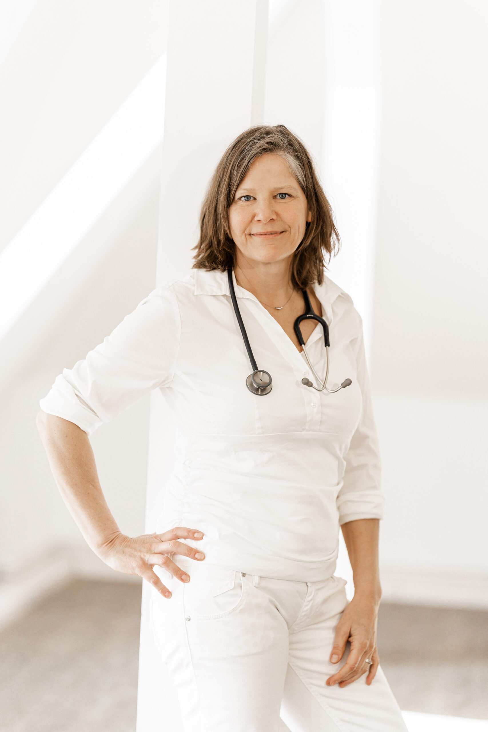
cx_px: 244
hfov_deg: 16.1
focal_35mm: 85
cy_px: 366
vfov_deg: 23.9
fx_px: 1728
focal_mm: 85
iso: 500
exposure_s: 1/1000
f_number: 1.4
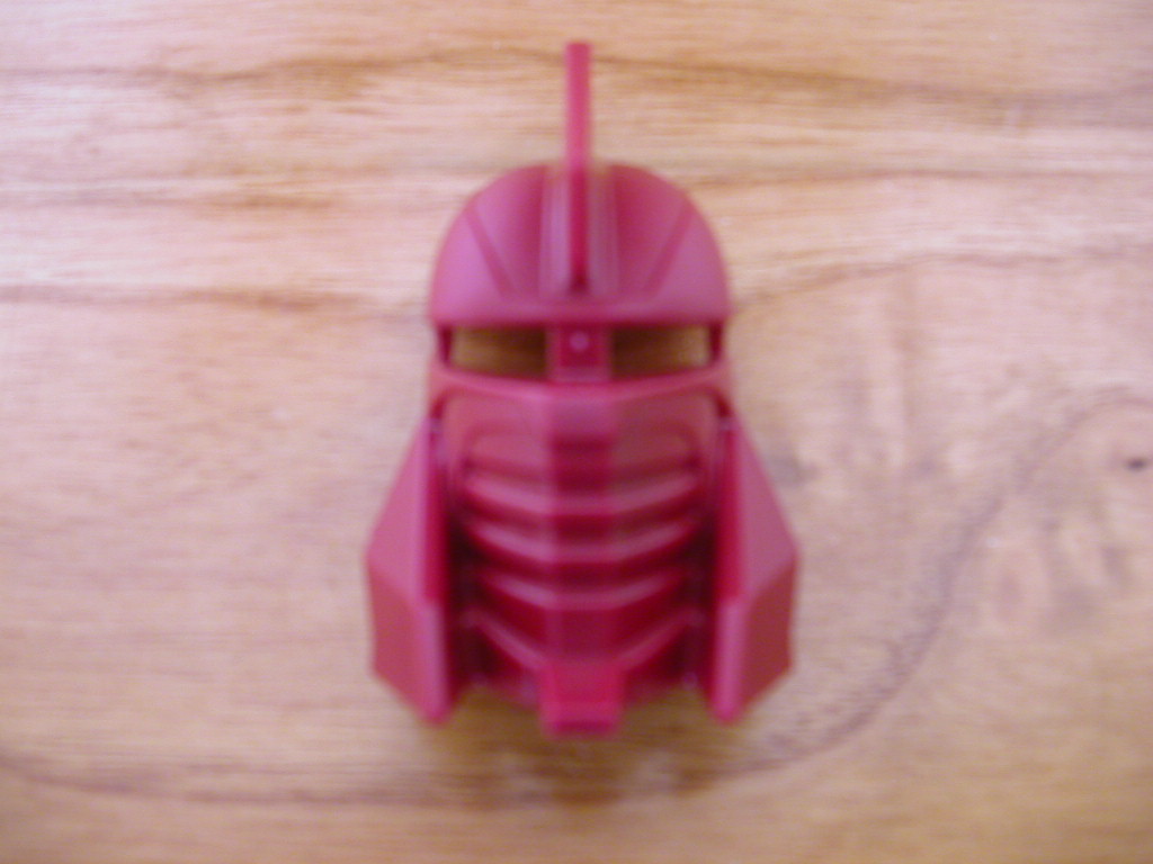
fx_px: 1232
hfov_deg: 50.1
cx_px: 576
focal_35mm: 37
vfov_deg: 38.7
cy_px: 432
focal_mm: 5.6
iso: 100
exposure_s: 1/10.6
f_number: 2.7
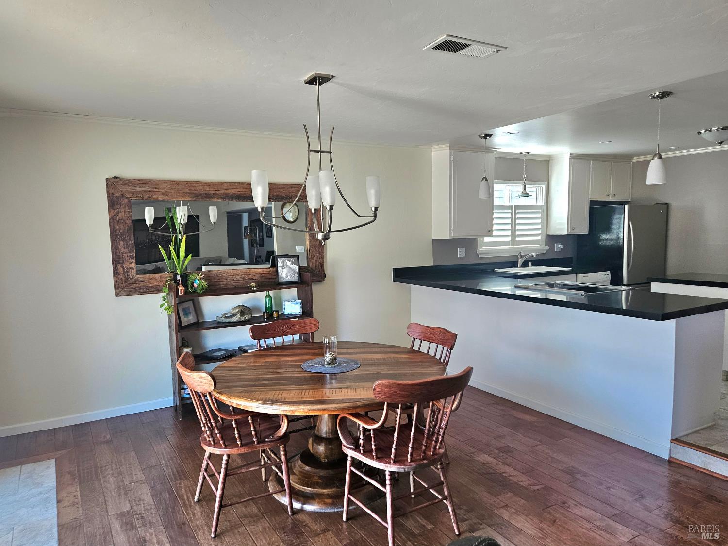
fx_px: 484
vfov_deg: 58.9
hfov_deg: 73.9
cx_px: 364
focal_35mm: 23
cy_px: 273
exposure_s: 1/120
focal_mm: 5.4
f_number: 1.8
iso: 160
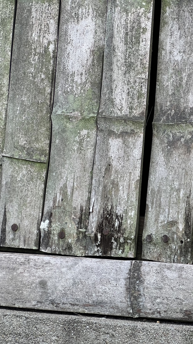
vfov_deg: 19.1
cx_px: 226
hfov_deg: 10.7
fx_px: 1019
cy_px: 172
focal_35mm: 112
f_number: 2.8
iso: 32
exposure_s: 1/161
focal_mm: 9
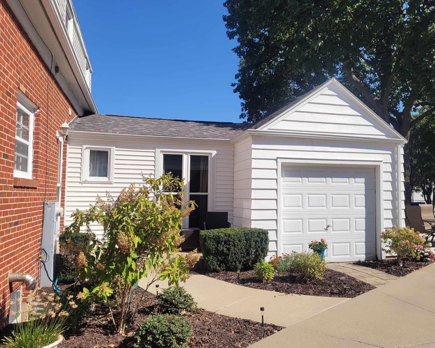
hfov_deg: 62.1
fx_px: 360
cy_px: 175
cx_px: 238
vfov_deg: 51.5
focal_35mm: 28
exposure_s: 1/2607
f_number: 1.8
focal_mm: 5.4
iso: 40
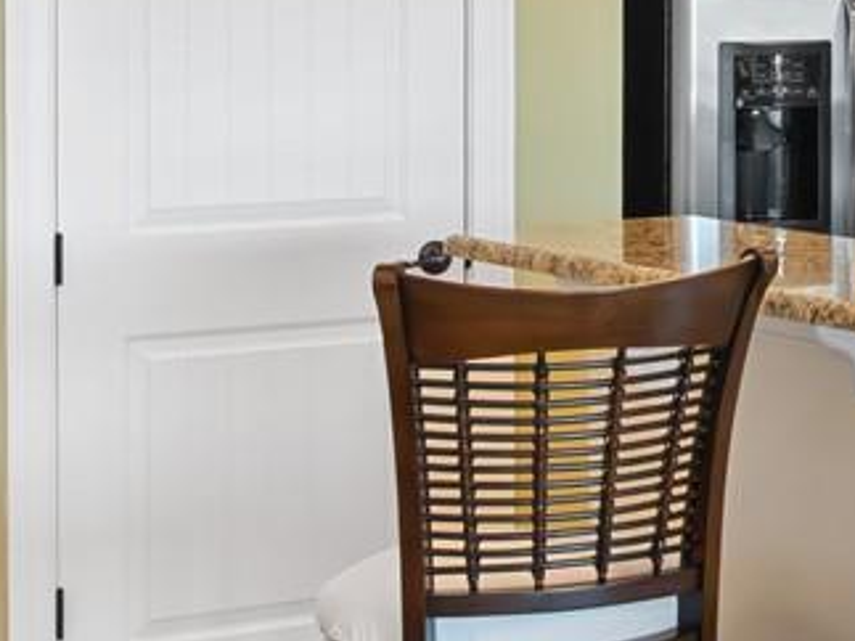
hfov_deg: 16.9
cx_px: 1146
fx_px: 2691
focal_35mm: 109
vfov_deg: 13.4
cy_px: -13
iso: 3200
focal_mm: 11
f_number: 6.3
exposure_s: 1/60
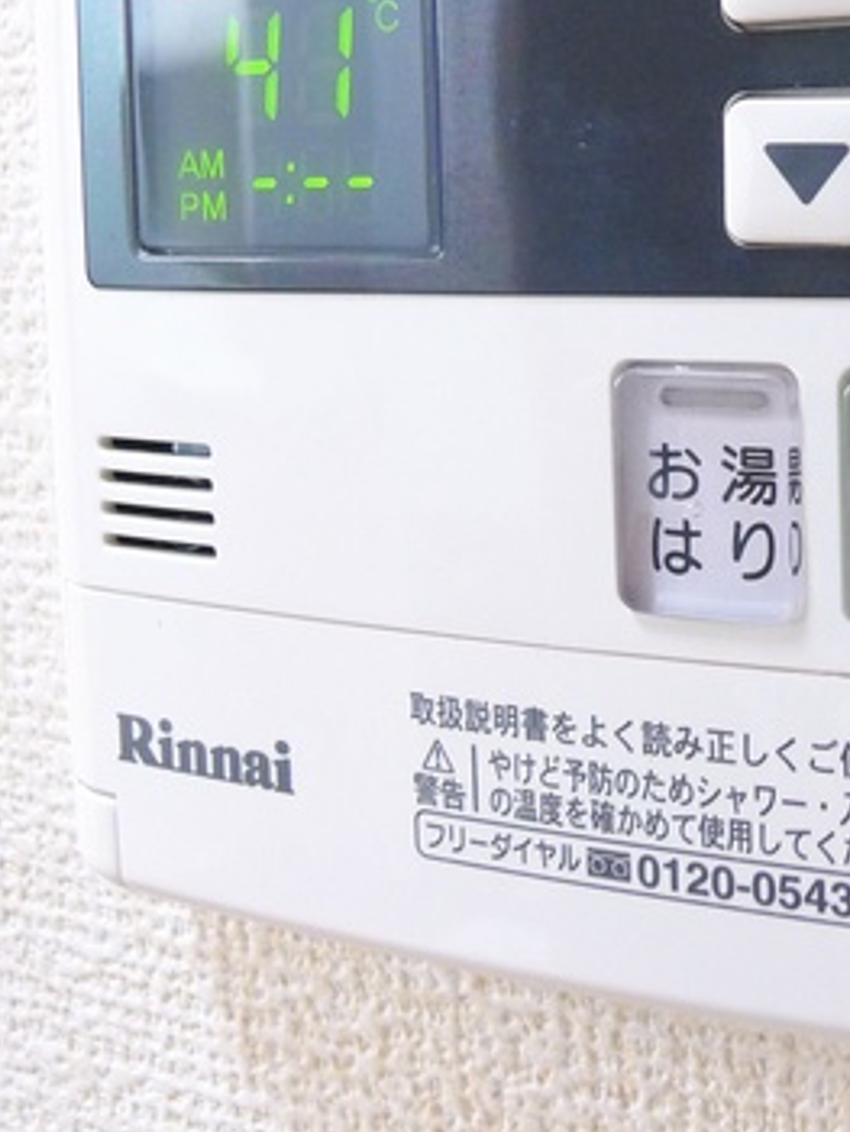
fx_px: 2812
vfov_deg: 22.6
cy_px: 320
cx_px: 664
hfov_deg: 17.1
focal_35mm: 86
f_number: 2.5
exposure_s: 1/30
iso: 400
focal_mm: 9.2
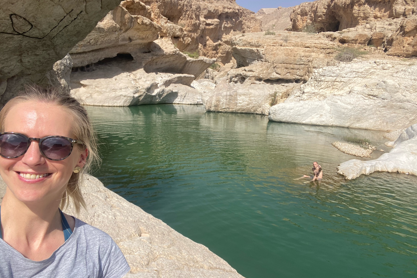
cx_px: 208
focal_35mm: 24
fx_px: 278
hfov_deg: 73.7
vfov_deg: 53.1
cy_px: 140
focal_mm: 2.71
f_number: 2.2
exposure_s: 1/1148
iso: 25
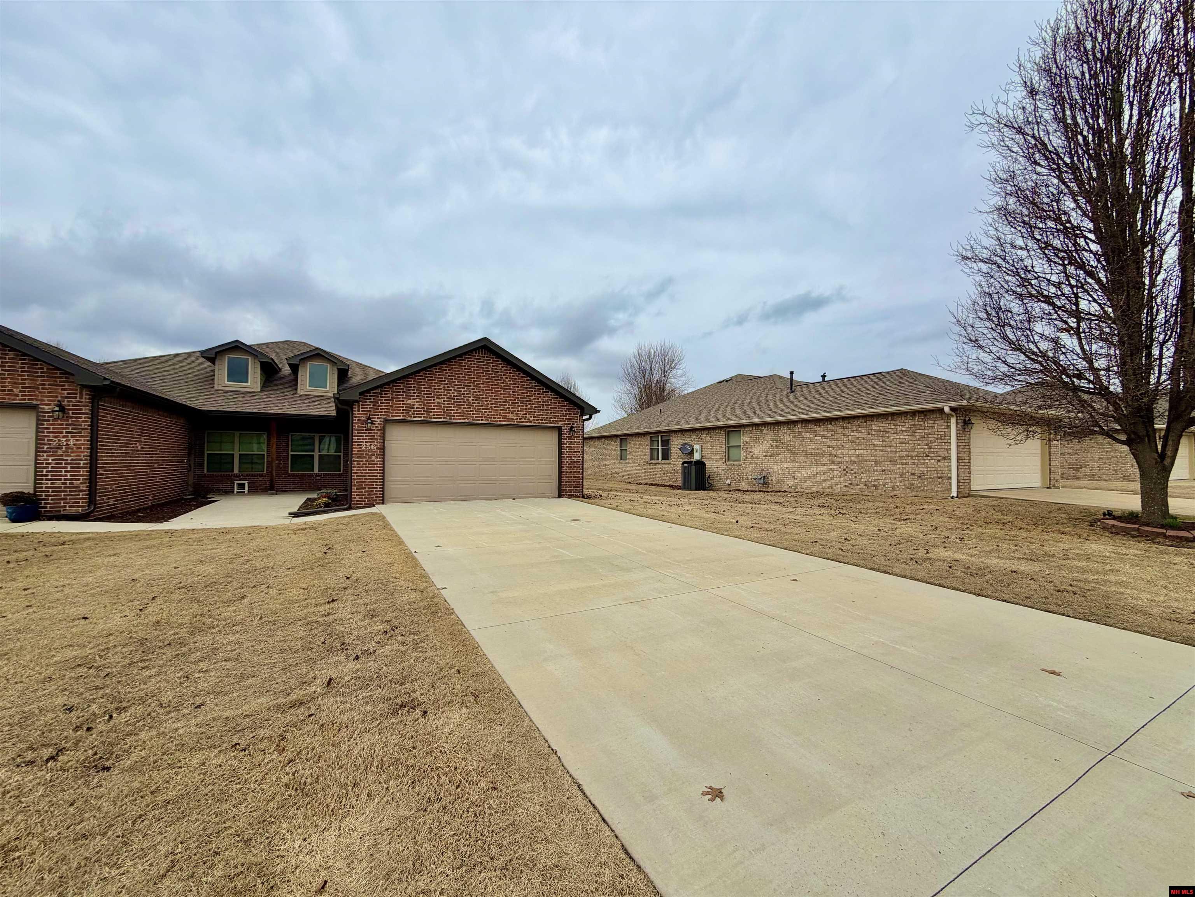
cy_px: 448
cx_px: 598
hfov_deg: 102.1
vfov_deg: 85.7
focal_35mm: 14
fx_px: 483
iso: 20
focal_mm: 2.22
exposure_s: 1/914
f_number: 2.2
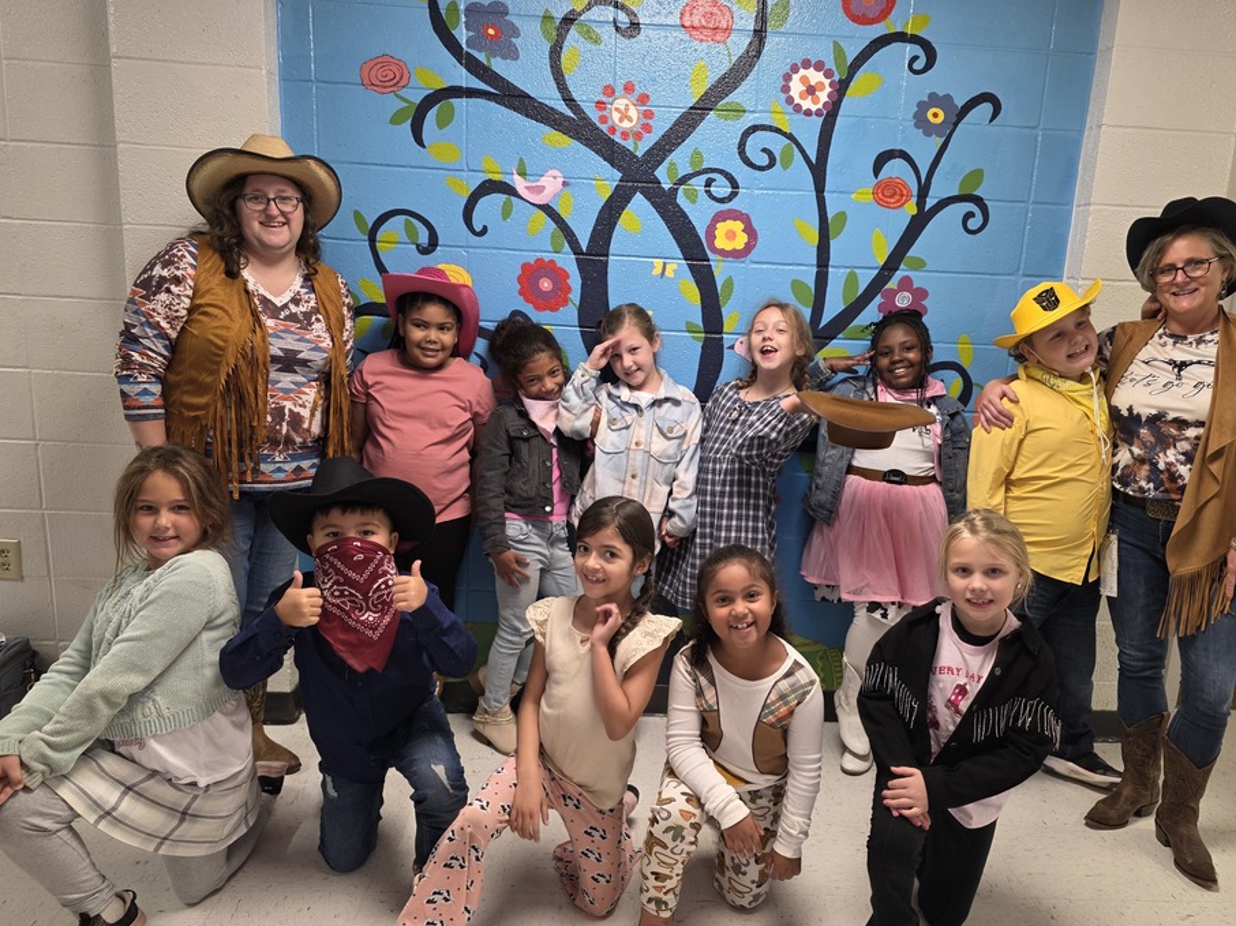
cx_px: 668
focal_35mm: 26
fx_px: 928
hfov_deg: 67.2
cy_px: 492
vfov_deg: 53.0
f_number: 1.7
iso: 160
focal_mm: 6.3
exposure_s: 1/120
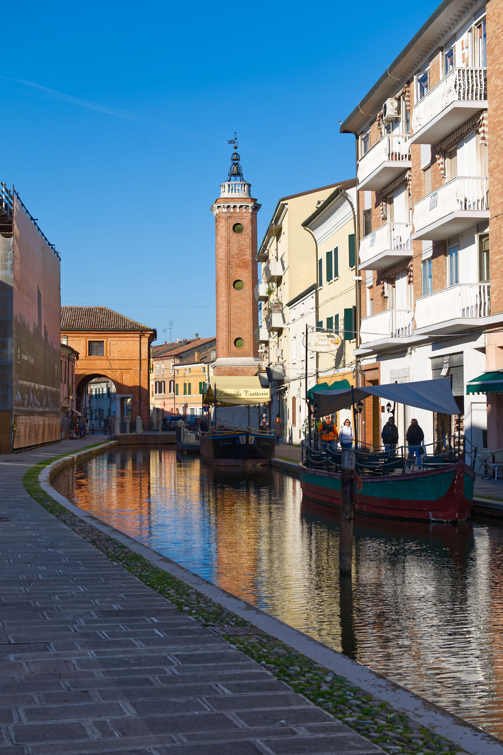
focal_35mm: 54
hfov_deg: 25.0
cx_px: 239
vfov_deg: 36.9
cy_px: 364
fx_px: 1132
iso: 100
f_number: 5
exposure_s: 1/800
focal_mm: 48
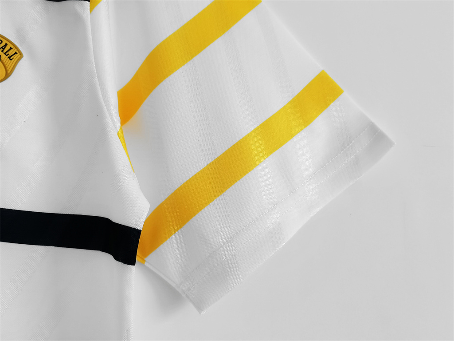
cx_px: 227
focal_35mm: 43
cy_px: 170
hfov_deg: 43.9
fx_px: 564
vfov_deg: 33.6
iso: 160
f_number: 1.8
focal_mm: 5.58
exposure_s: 1/100
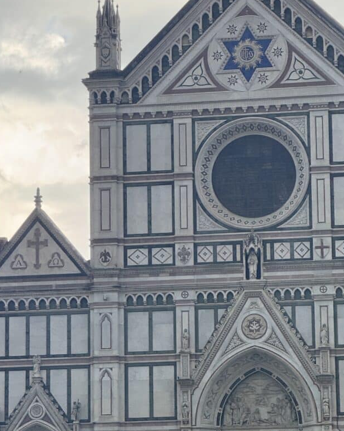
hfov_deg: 10.0
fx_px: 1973
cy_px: 225
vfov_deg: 12.4
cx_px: 156
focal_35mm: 155
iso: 50
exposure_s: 1/162
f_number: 2.8
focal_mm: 15.66
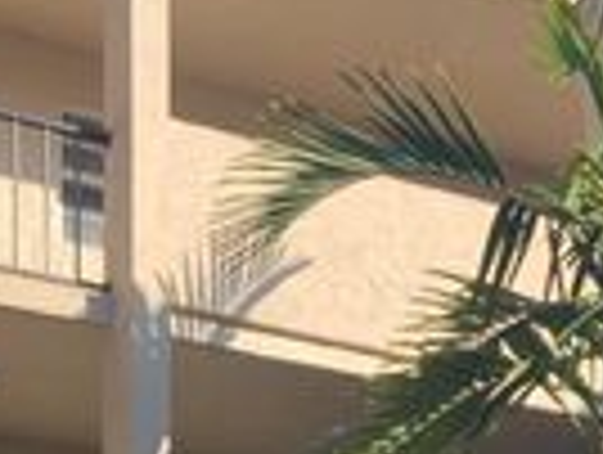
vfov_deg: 13.1
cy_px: 668
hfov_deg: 18.2
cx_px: 234
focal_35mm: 108
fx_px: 1885
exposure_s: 1/816
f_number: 1.8
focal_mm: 3
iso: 16
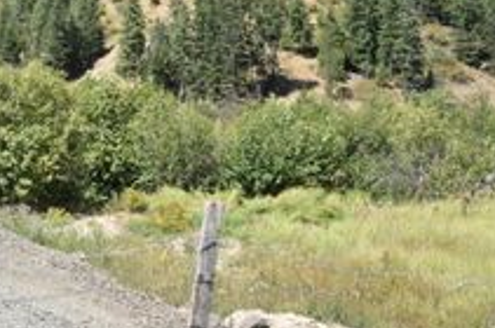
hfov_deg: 30.7
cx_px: -73
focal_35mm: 57
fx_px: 783
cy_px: 95
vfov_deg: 23.5
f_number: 22
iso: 200
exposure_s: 1/50
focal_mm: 24
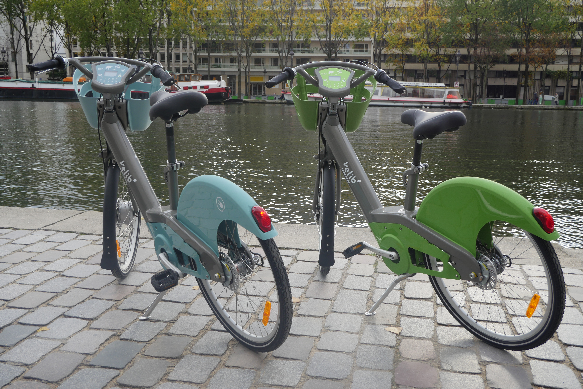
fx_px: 599
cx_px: 292
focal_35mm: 37
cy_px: 194
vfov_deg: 35.9
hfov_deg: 51.9
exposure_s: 1/160
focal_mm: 18
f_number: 5.6
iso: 200
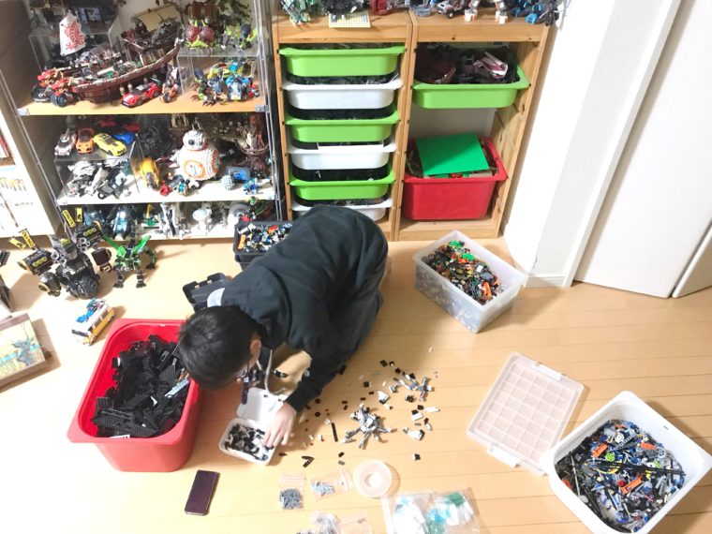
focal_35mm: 28
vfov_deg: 49.7
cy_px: 267
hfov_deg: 63.4
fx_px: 576
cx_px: 356
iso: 125
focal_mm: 3.99
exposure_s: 1/4
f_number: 1.8
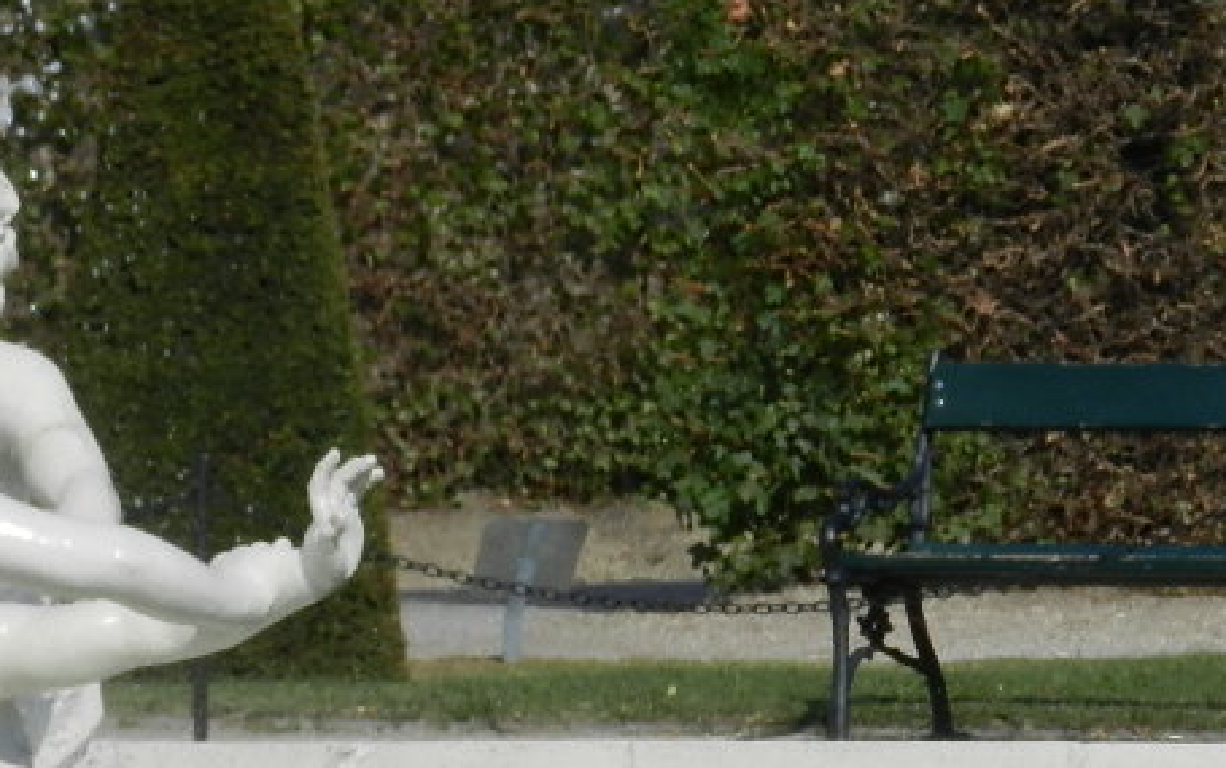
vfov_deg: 2.1
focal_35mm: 627
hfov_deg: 3.3
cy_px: 472
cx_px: -140
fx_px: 20963
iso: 160
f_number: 7.1
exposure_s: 1/800
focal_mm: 46.7
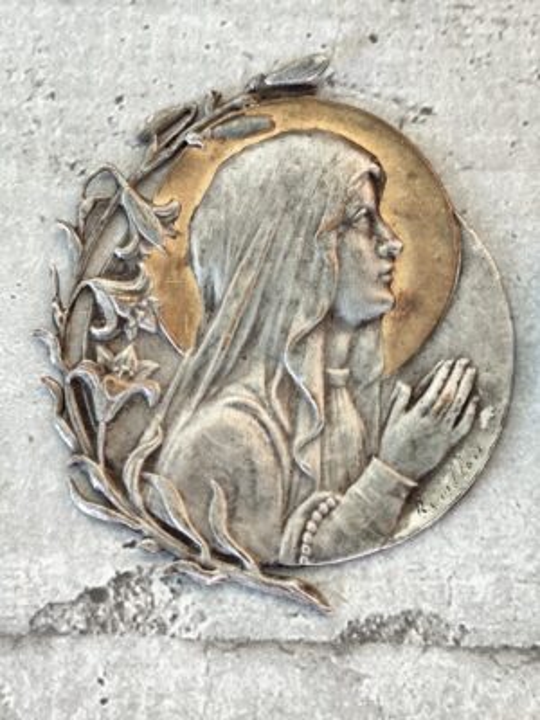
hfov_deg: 15.9
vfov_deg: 21.1
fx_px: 1934
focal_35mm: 93
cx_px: 270
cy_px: 360
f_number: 1.65
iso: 500
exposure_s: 1/25
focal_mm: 6.19
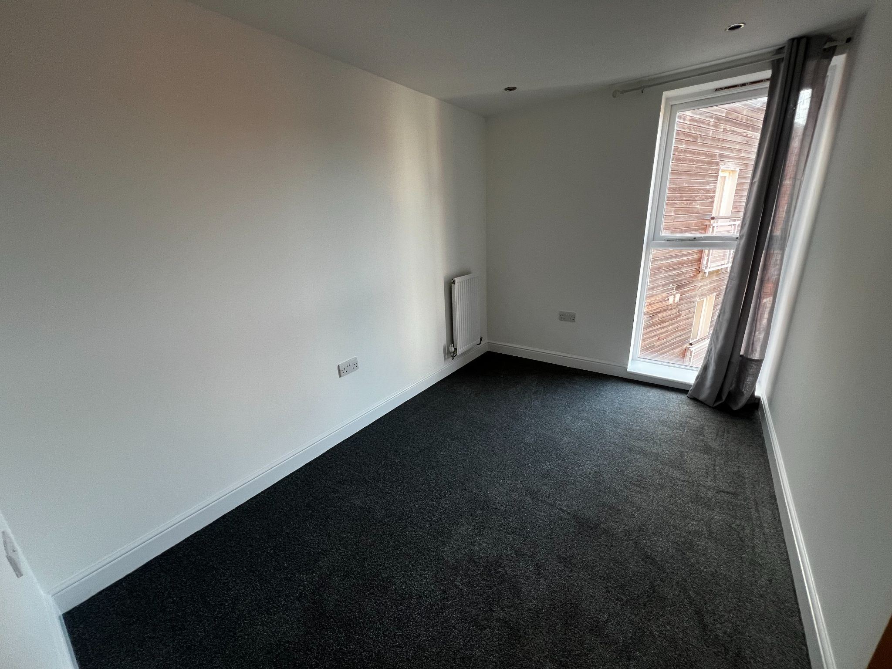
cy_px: 334
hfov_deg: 106.2
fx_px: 335
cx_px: 446
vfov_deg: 89.9
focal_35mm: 13
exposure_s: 1/99
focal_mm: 1.57
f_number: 1.8
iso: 125
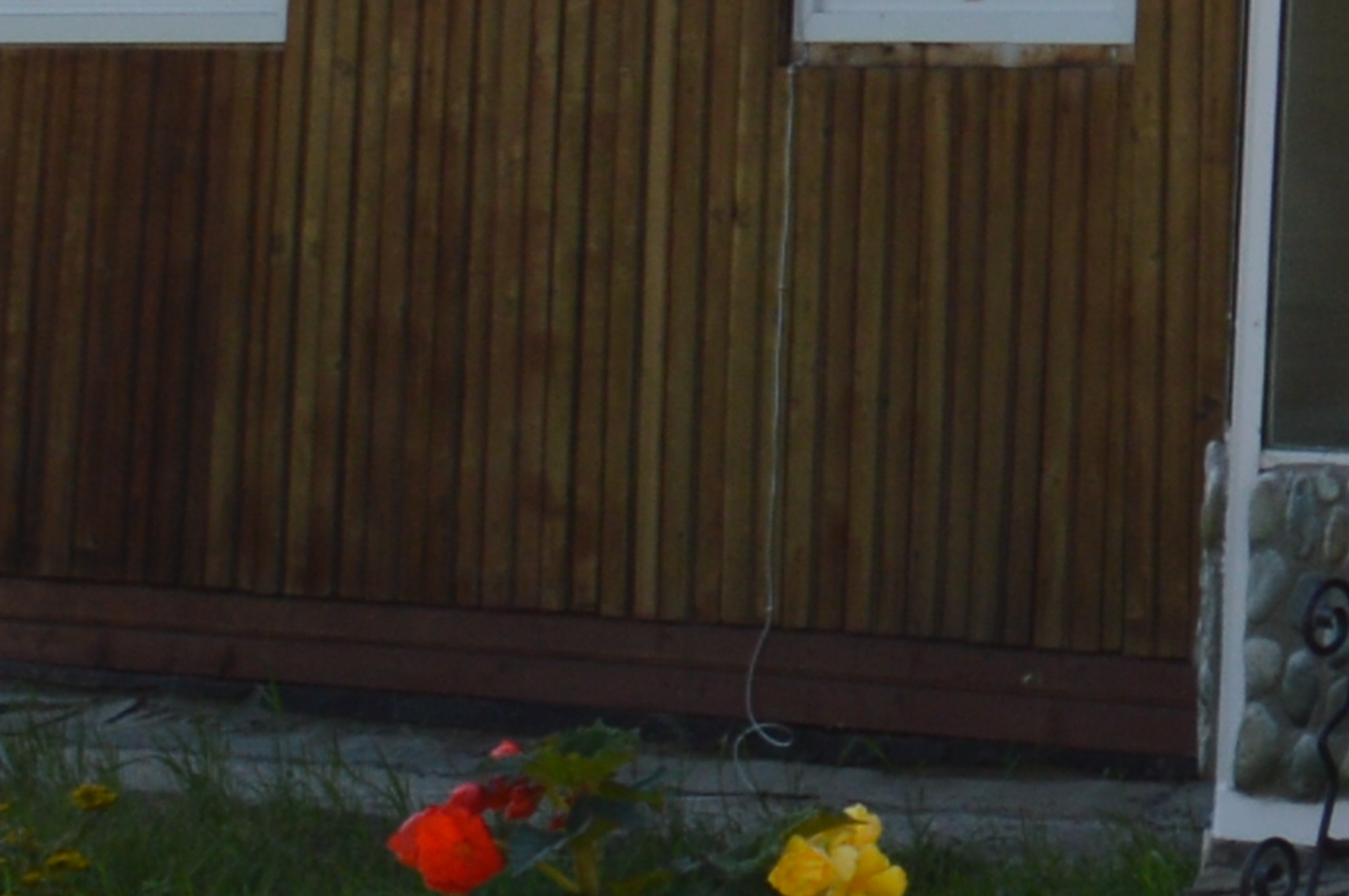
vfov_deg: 6.9
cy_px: -1098
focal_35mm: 190
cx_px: 2788
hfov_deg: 10.0
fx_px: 7111
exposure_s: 1/200
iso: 100
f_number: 9
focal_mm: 18
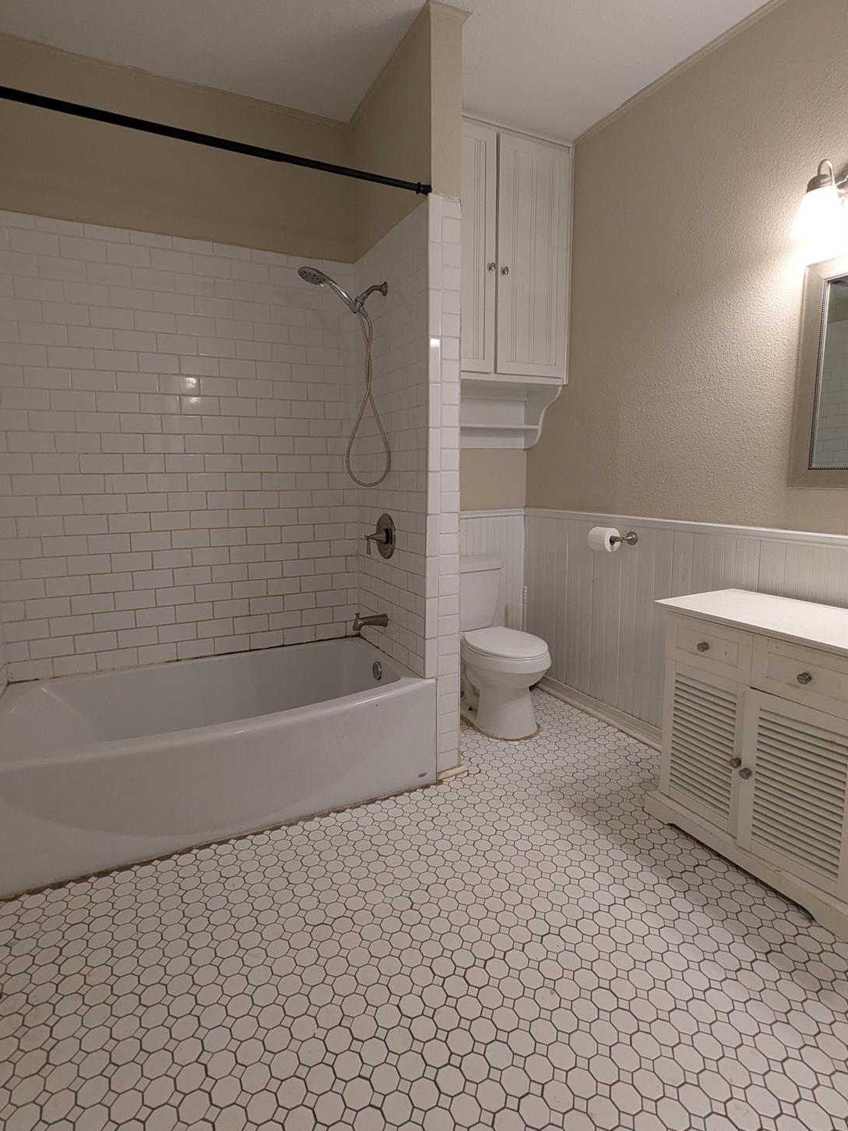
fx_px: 555
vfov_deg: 91.0
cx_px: 399
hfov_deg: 74.6
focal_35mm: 17
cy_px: 552
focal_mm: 2.35
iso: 154
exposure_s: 1/60
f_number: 2.2
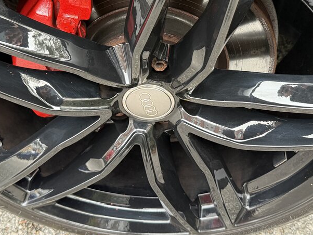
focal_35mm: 51
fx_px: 461
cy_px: 49
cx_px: 151
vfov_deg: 28.0
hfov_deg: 37.5
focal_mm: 6.76
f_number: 1.78
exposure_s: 1/60
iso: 320
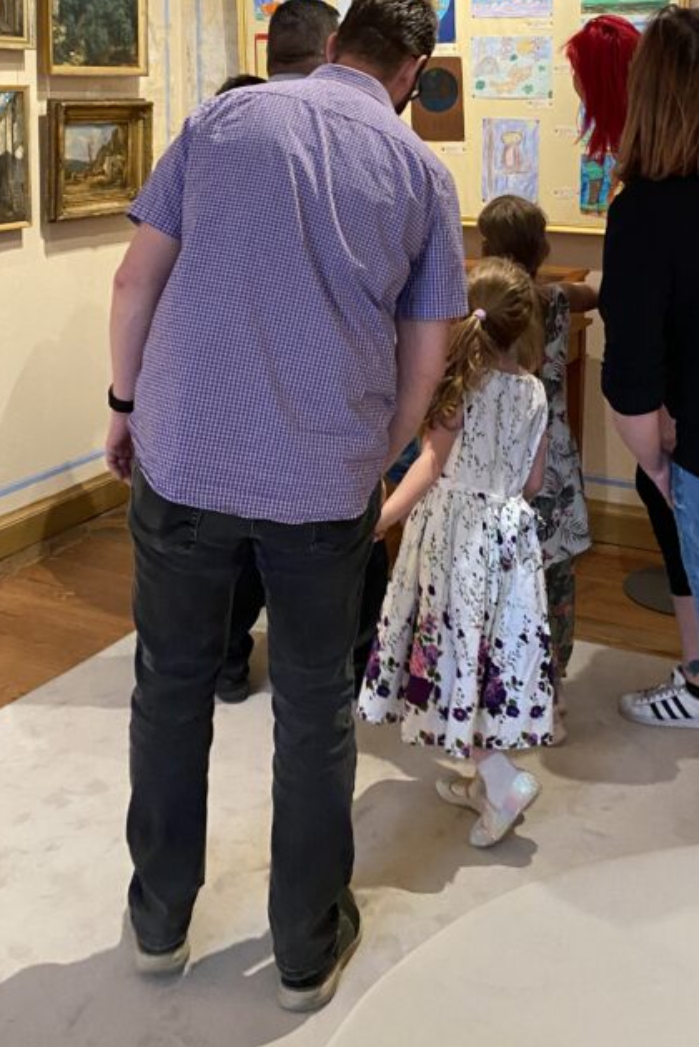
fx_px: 1280
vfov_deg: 42.3
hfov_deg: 30.4
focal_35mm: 44
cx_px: 436
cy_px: 196
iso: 400
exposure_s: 1/60
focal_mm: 4.25
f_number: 1.8
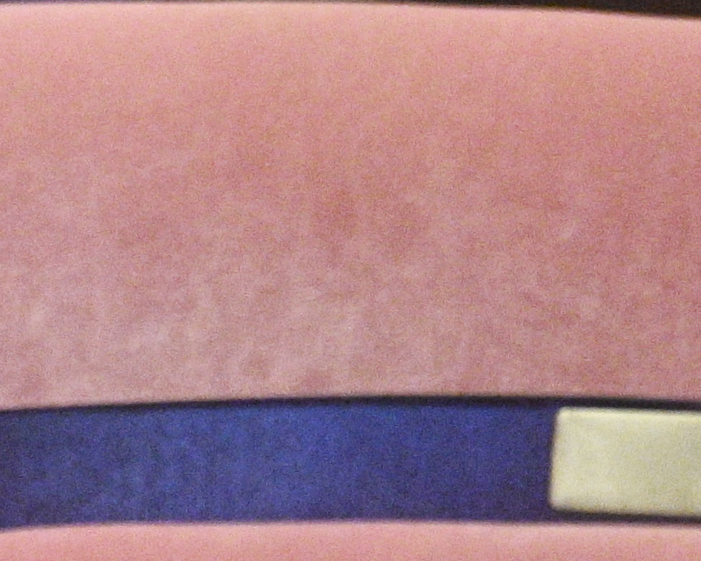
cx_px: -1162
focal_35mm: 804
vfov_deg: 1.9
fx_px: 16677
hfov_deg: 2.4
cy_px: -692
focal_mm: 102
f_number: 3.5
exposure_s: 1/200
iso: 5000
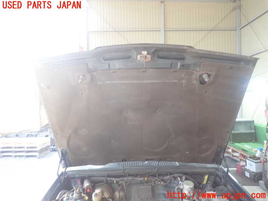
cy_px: 100
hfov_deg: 69.4
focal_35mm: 25
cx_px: 134
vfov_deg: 54.9
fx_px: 194
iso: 200
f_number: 2
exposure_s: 1/40
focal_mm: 4.5
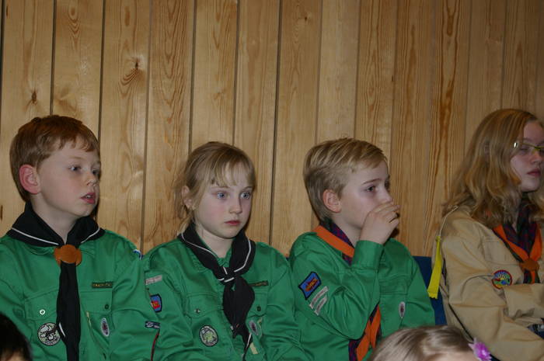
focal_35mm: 64
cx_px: 272
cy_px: 180
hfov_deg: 31.2
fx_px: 974
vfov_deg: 21.0
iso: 200
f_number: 4.5
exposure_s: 1/60
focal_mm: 43
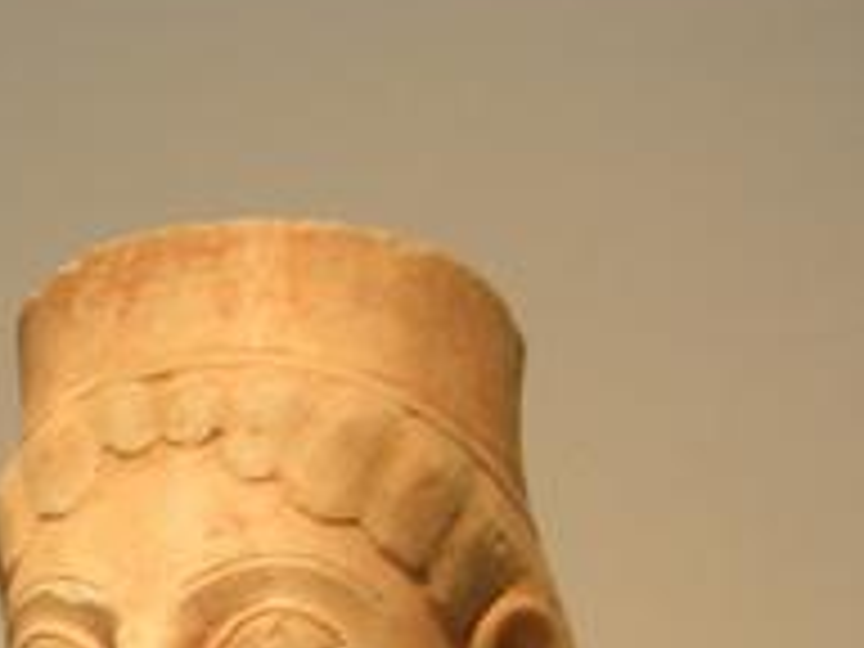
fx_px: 2970
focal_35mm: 119
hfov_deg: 16.3
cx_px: 76
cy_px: 950
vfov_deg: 11.9
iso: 50
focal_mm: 5.8
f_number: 2.8
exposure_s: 1/9.5
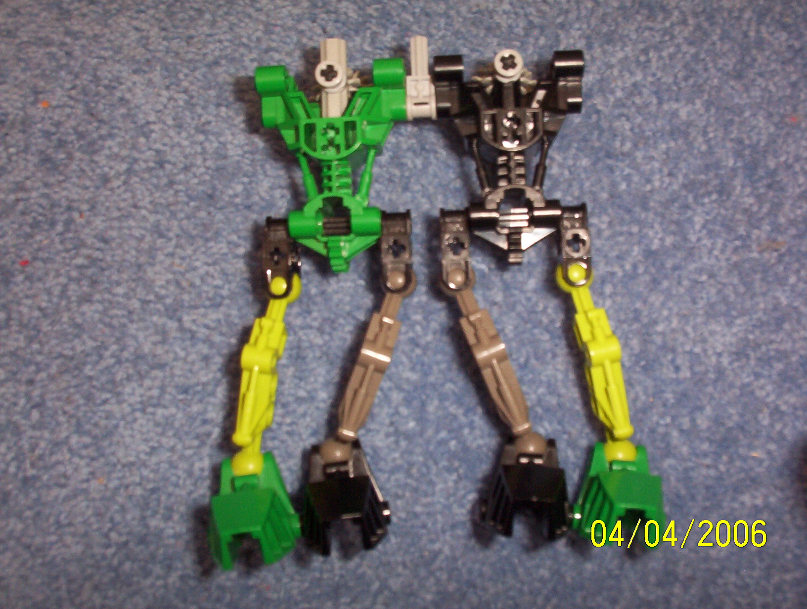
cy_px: 304
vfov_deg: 37.0
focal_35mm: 39
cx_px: 404
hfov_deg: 47.8
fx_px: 911
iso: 140
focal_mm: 6
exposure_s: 1/30
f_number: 4.5
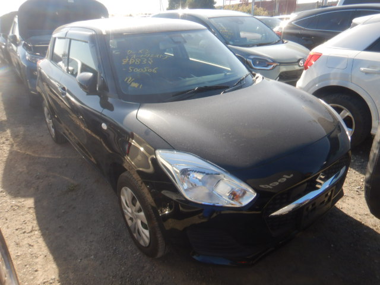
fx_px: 263
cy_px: 142
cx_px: 190
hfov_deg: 71.6
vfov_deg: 56.8
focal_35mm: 24
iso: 125
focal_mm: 4.3
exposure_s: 1/200
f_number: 2.8
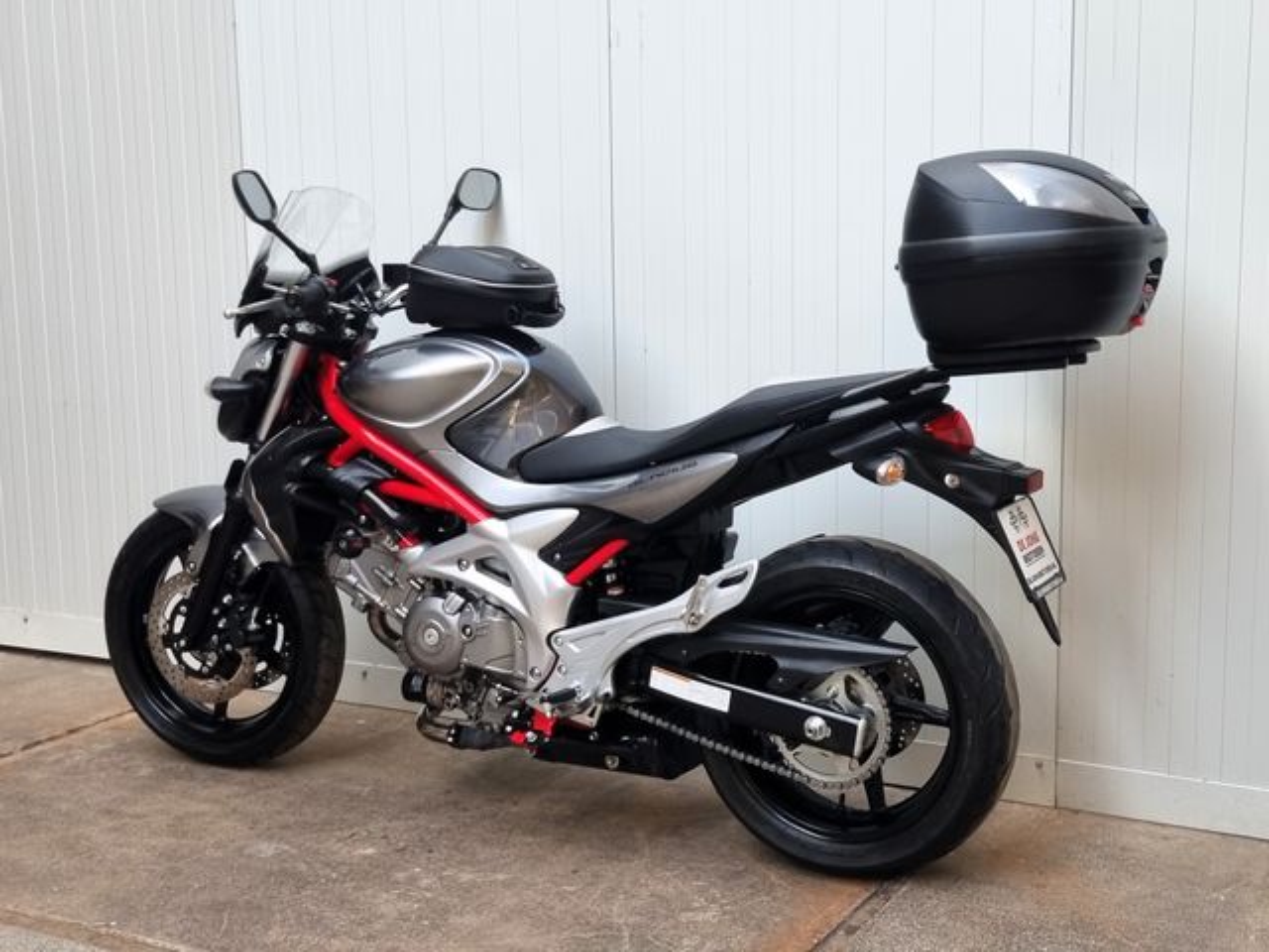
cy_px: 476
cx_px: 634
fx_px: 953
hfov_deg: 67.3
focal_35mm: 26
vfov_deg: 53.1
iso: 160
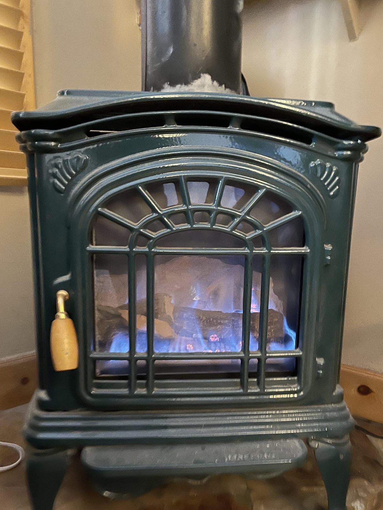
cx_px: 191
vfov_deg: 58.2
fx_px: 457
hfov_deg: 45.4
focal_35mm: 31
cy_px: 288
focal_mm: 4.2
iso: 400
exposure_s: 1/9
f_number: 1.6
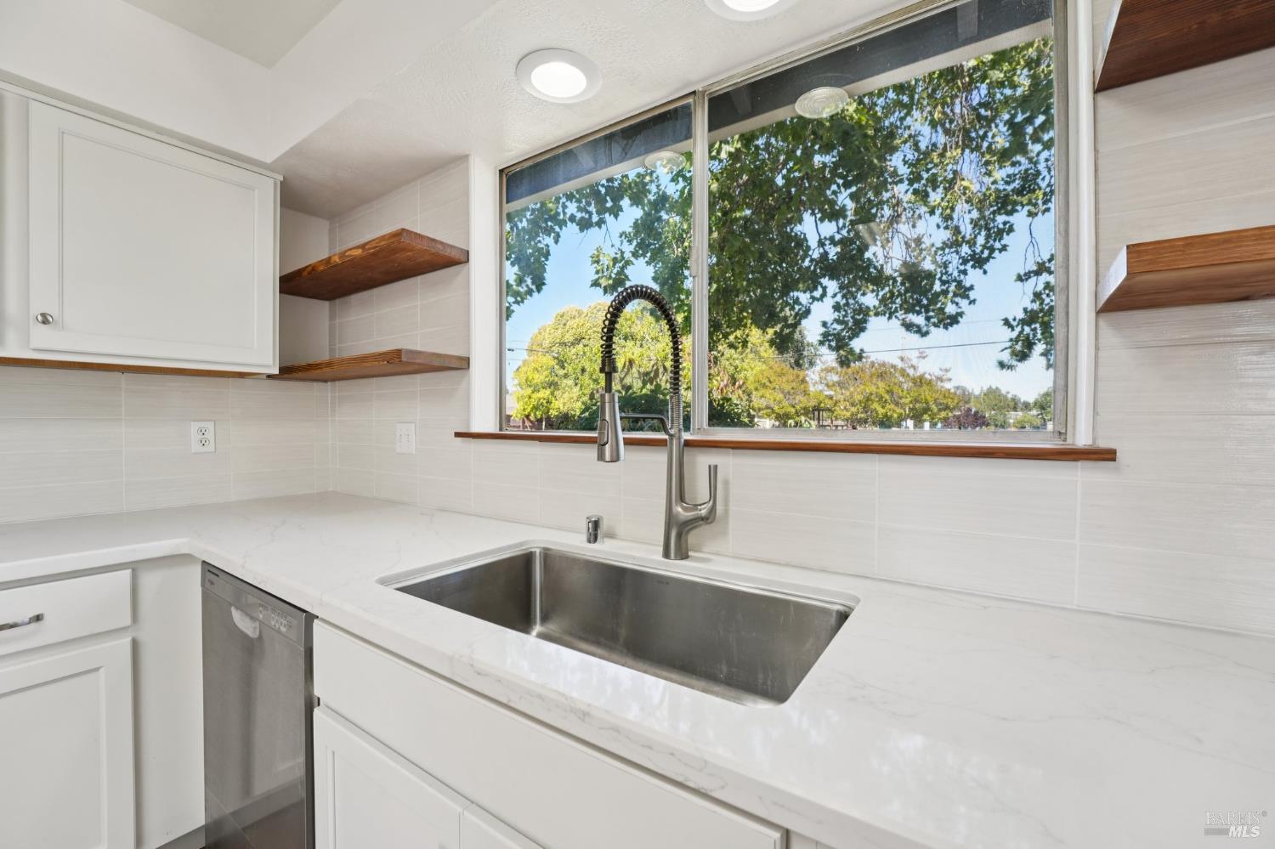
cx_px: 638
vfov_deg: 81.2
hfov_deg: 104.3
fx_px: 496
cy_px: 424
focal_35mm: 14
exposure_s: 1/60
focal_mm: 14
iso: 640
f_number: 8
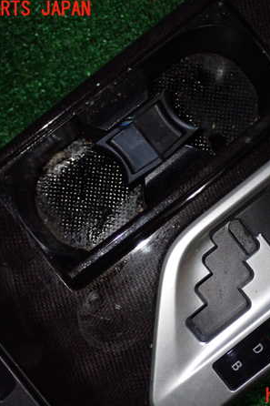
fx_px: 788
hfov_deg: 19.3
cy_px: 203
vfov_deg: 28.9
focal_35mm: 70
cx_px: 198
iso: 640
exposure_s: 1/50
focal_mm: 9.01
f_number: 9
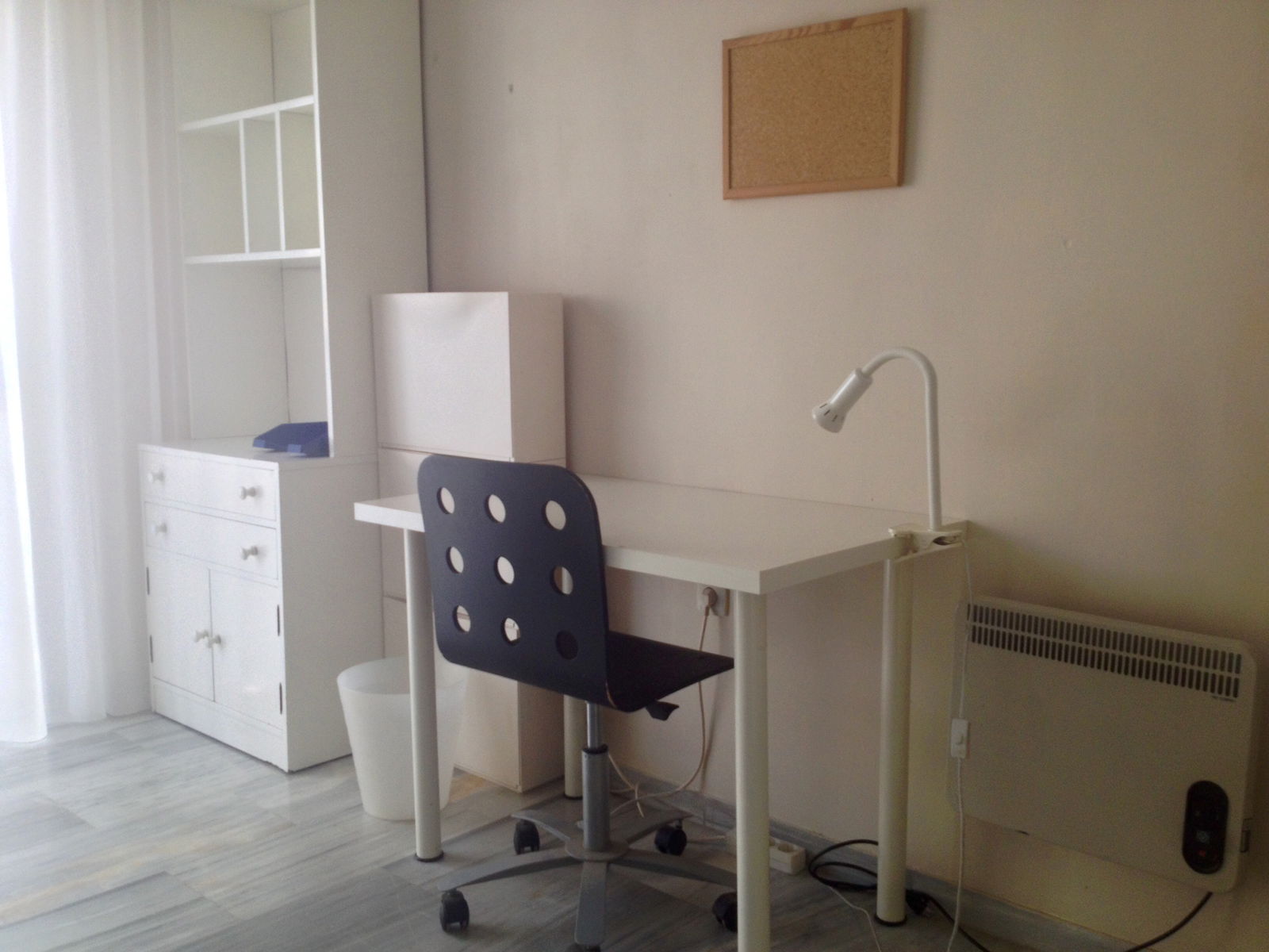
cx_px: 634
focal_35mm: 35
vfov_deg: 40.7
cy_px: 476
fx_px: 1283
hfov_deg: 52.6
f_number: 2.4
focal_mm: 4.28
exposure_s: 1/30
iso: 50
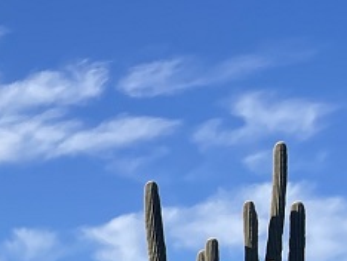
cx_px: -445
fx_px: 1284
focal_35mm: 128
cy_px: 556
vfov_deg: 10.5
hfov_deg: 12.6
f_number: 1.6
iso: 32
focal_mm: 5.1
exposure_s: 1/3165
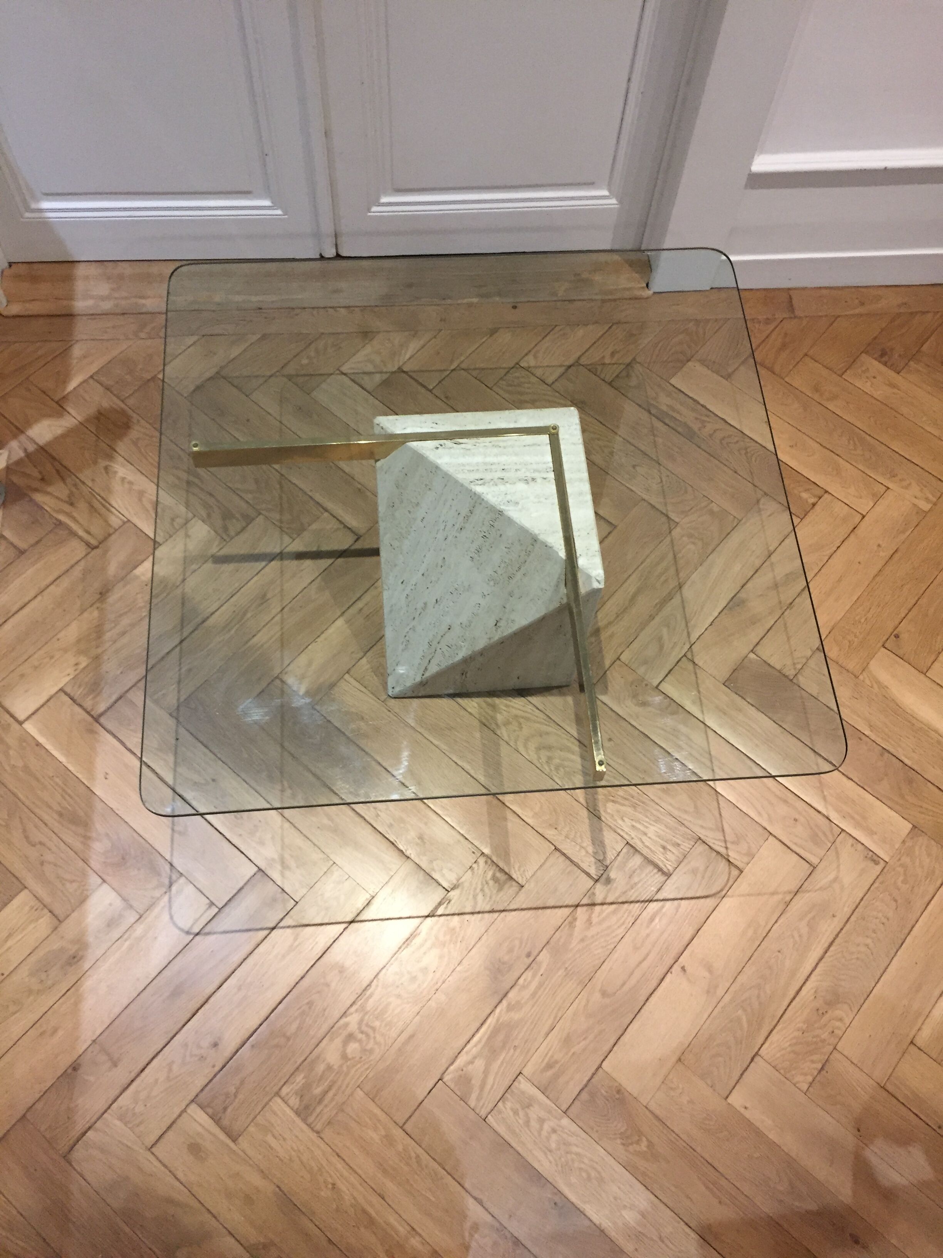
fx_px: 1053
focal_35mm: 29
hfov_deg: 48.2
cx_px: 472
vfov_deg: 61.7
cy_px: 629
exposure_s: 1/33
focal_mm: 4.15
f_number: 2.2
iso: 200
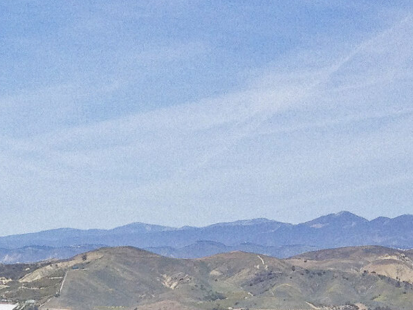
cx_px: -171
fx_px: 1790
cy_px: 510
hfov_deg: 12.6
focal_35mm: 150
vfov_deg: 9.5
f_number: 2.4
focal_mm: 4.28
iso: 50
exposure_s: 1/1700
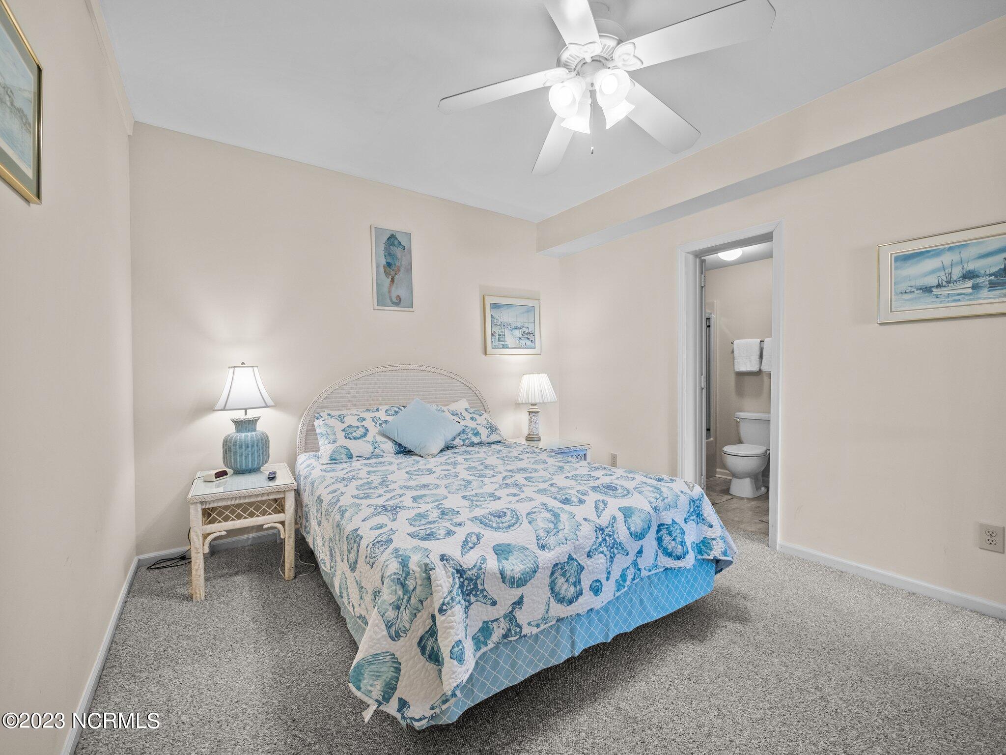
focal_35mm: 14
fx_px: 407
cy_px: 378
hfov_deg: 102.1
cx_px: 503
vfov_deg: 85.7
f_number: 4
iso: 400
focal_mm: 7
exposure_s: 1/10
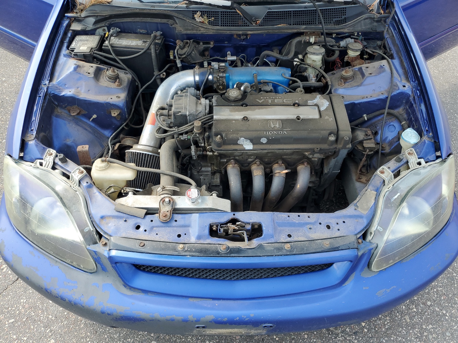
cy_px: 172
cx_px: 229
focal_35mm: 26
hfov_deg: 67.3
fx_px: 344
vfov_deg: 53.1
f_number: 1.5
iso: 50
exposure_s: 1/526
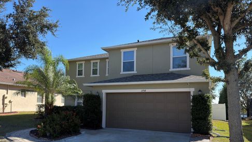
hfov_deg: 67.9
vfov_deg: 41.3
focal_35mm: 28
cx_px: 125
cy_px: 88
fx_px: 187
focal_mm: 6.76
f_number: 1.78
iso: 64
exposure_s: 1/2494
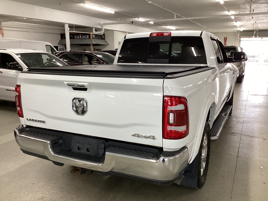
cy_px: 100
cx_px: 134
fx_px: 240
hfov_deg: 58.4
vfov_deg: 45.4
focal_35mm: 31
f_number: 2.4
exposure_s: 1/60
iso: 125
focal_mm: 3.3
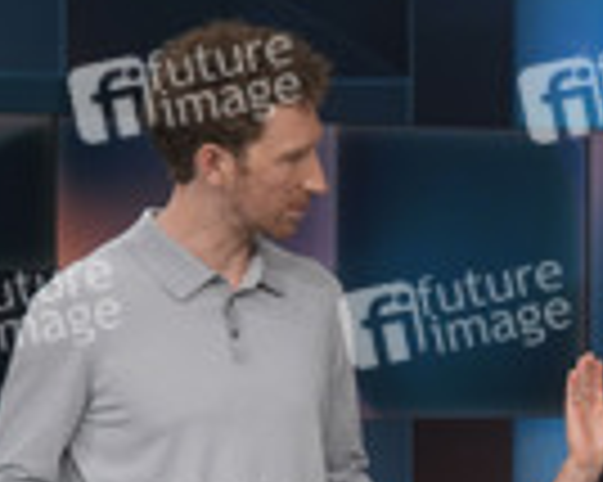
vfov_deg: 10.8
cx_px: 965
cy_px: 428
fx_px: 2532
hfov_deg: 12.7
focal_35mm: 142
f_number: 2.2
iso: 640
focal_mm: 30
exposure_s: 1/250
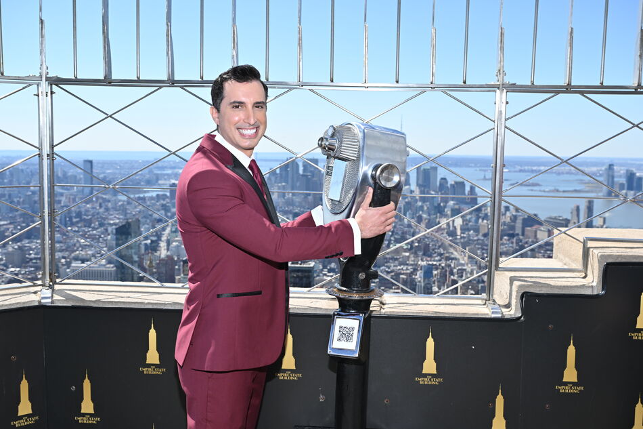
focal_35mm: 40
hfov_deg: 48.5
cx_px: 322
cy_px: 214
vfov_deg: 33.4
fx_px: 714
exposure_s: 1/200
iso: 64
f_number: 7.1
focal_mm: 40
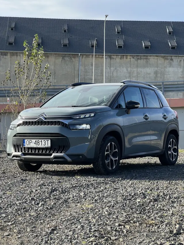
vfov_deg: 25.3
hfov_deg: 19.1
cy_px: 122
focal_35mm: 77
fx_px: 546
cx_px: 92
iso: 32
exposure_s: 1/259
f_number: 2.8
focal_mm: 9
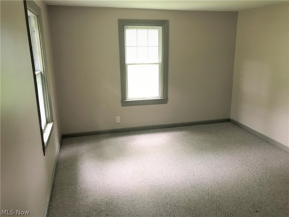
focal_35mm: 28
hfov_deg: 63.4
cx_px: 144
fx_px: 234
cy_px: 108
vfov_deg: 49.7
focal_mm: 3.99
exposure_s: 1/15
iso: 64
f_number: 1.8
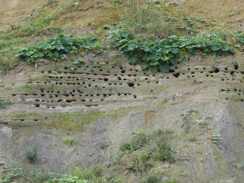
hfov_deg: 14.6
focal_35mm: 135
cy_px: 92
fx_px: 952
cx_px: 122
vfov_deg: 11.0
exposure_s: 1/80
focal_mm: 24.2
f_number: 5.3
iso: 100
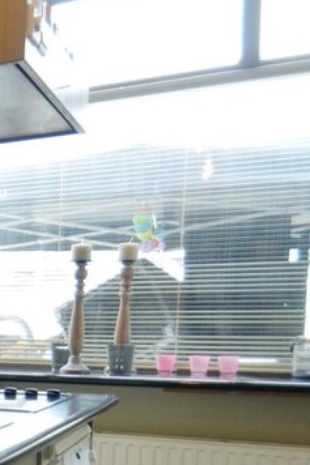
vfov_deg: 33.9
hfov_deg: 17.8
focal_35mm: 57
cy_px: 380
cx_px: -284
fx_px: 737
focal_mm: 10
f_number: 4
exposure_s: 1/60
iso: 400
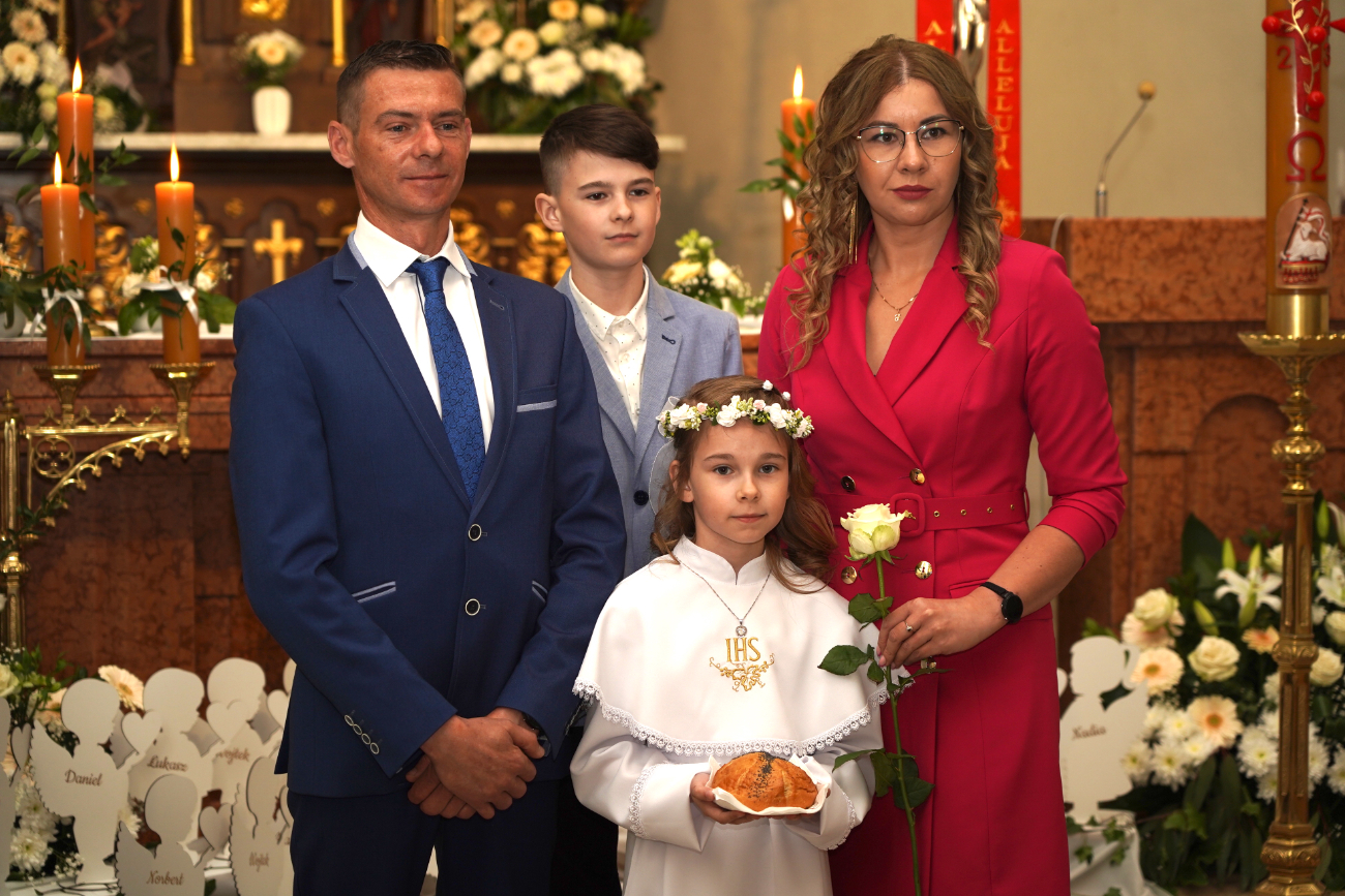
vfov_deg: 16.7
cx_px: 672
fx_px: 3064
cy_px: 448
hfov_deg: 24.8
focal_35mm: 82
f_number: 4
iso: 400
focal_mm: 82
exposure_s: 1/100
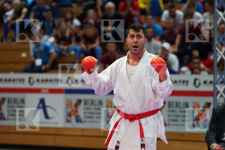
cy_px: 75
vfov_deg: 6.6
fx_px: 1294
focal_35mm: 207
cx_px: 112
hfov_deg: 9.9
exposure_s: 1/1000
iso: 2000
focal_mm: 138
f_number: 2.8
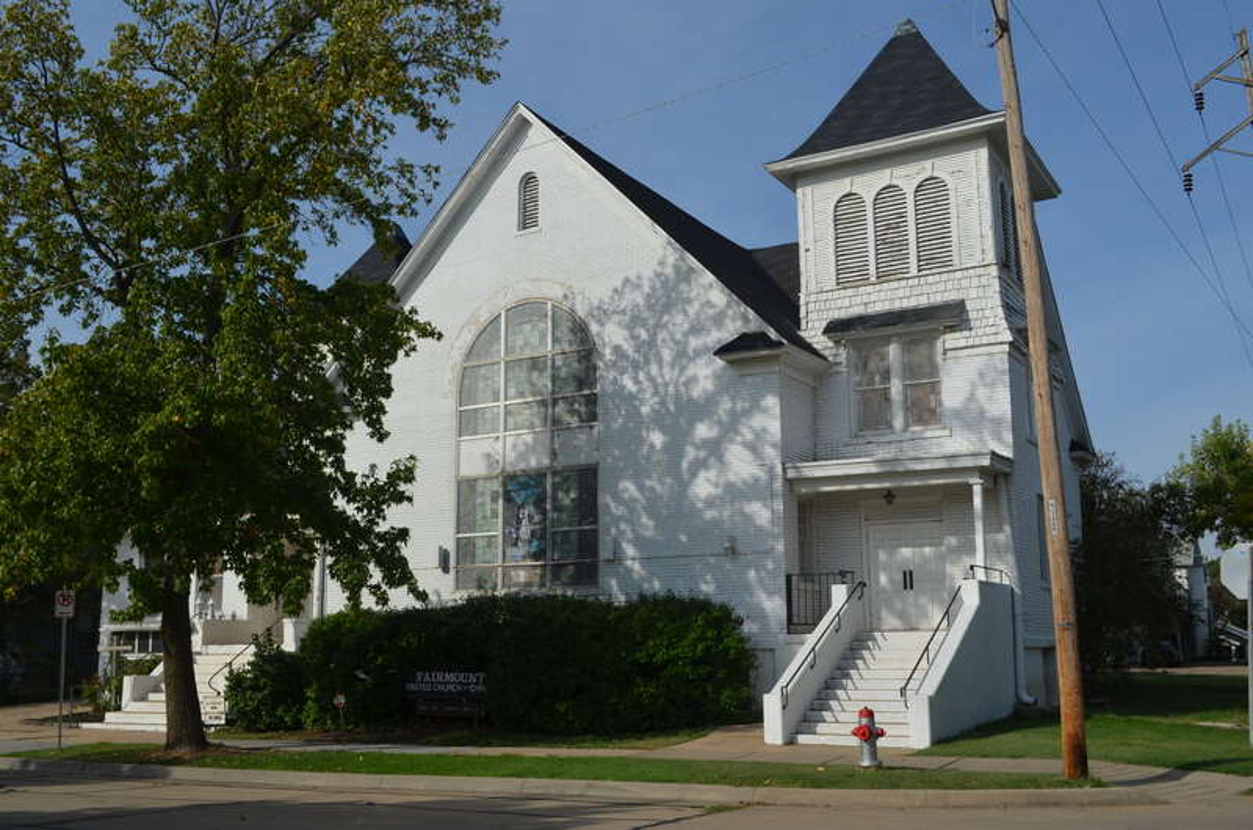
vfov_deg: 36.7
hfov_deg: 53.2
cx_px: 626
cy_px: 415
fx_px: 1250
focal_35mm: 36
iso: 100
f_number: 10
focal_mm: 24
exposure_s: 1/400
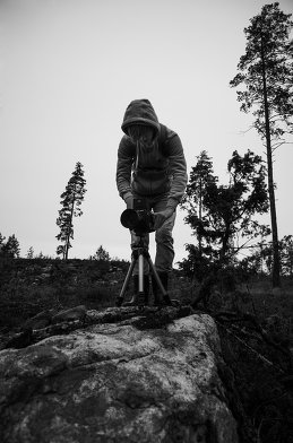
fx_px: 295
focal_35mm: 24
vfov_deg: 73.9
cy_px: 222
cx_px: 146
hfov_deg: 52.8
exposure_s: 1/500
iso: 1000
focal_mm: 16
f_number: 3.5
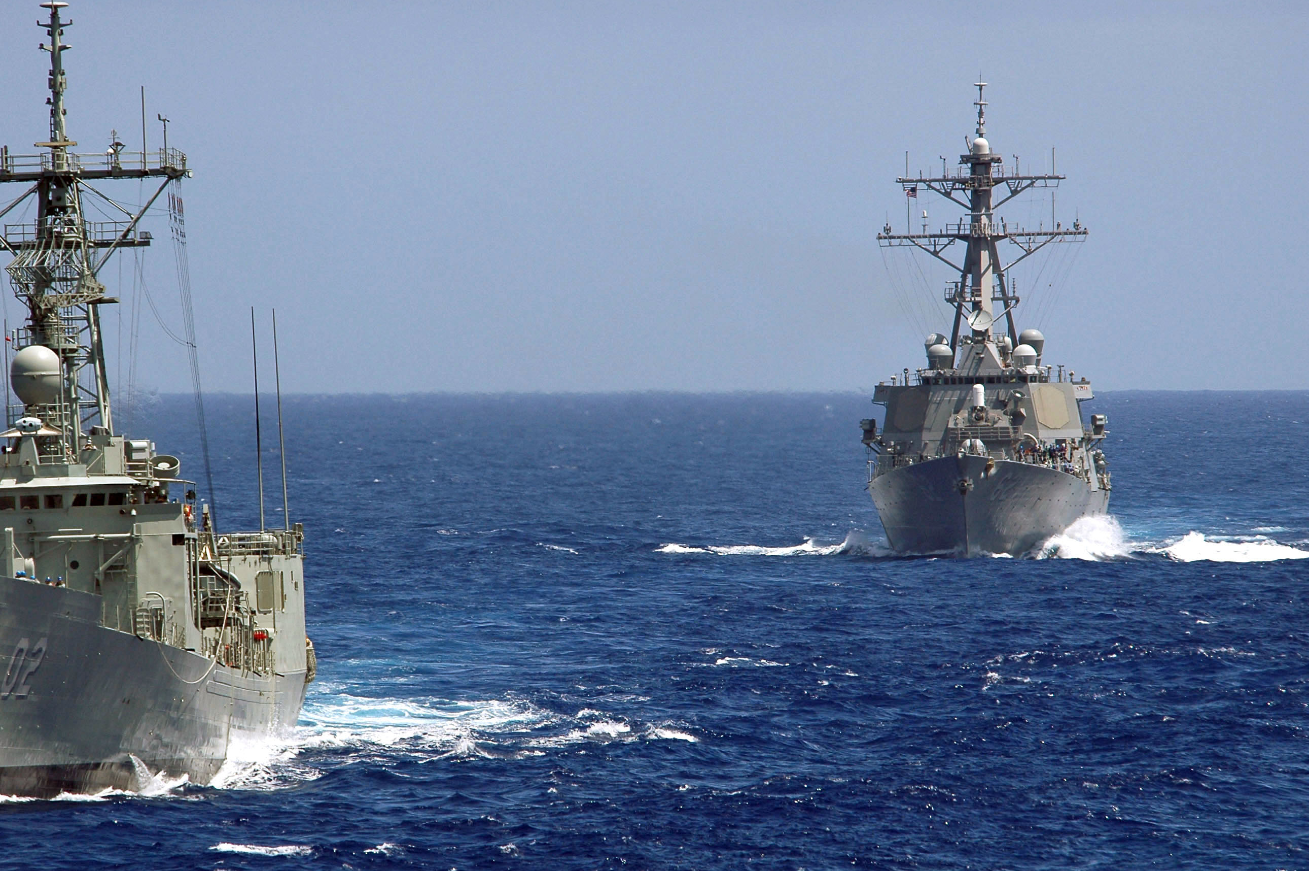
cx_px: 600
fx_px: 19690
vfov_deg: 2.5
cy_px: 440
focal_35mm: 542
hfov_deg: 3.8
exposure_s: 1/1500
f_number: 5.6
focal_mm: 310
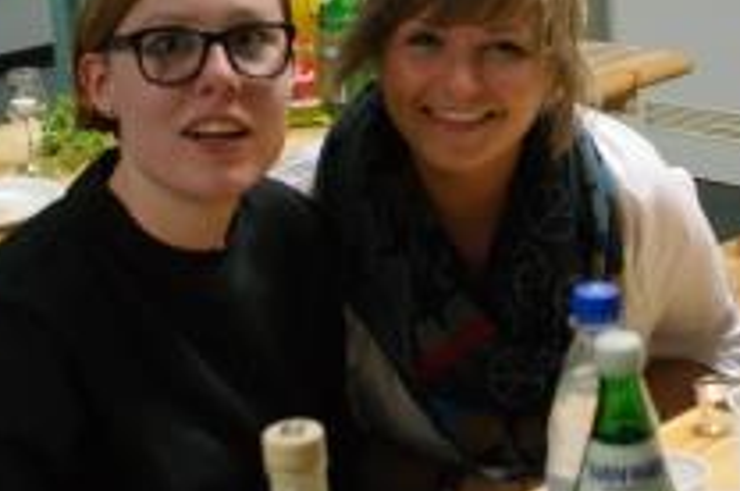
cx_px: 569
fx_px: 1724
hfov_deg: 23.9
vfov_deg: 16.0
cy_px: 36
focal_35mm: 84
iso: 800
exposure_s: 1/30
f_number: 4.5
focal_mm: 26
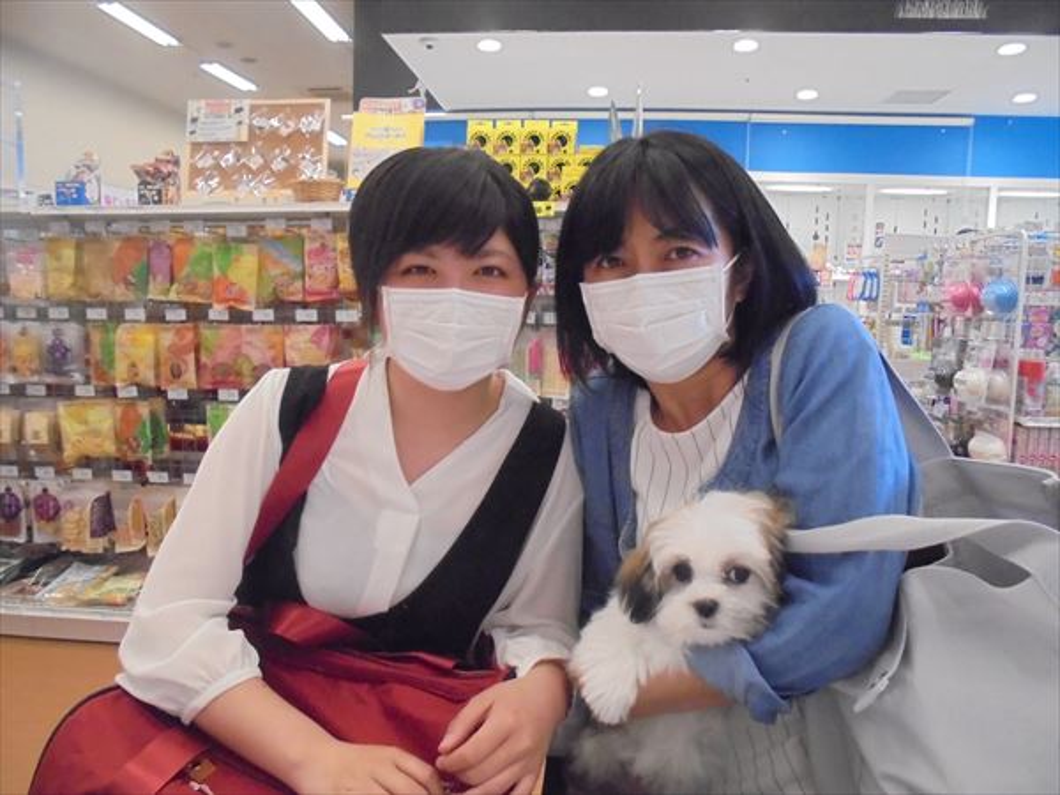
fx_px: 796
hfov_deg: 67.3
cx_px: 530
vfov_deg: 53.1
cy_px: 398
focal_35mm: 26
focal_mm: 4.6
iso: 800
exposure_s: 1/100
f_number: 3.5
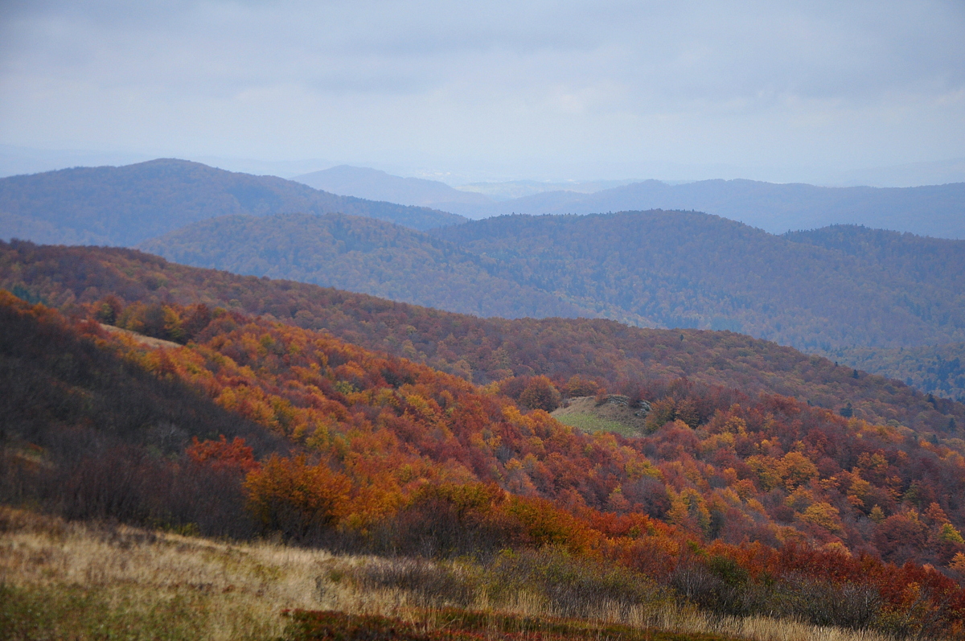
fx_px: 2490
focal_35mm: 93
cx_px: 482
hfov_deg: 21.9
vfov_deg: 14.7
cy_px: 320
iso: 400
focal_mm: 62
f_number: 5.6
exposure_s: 1/500
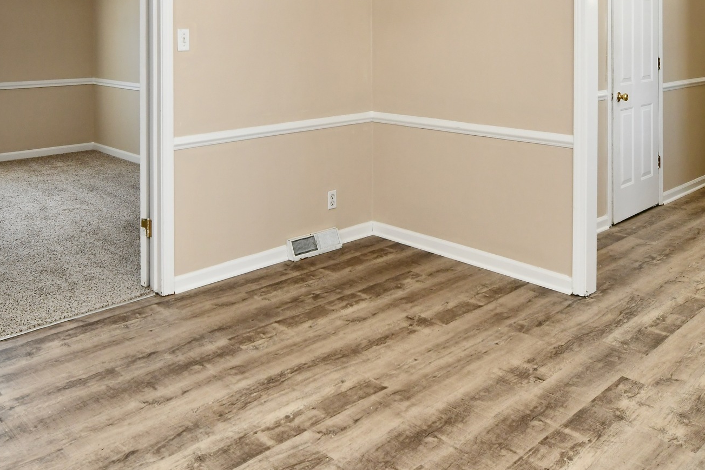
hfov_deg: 57.0
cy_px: 49
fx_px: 646
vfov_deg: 37.4
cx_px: 306
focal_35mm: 33
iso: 640
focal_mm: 14
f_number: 6.3
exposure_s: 1/60
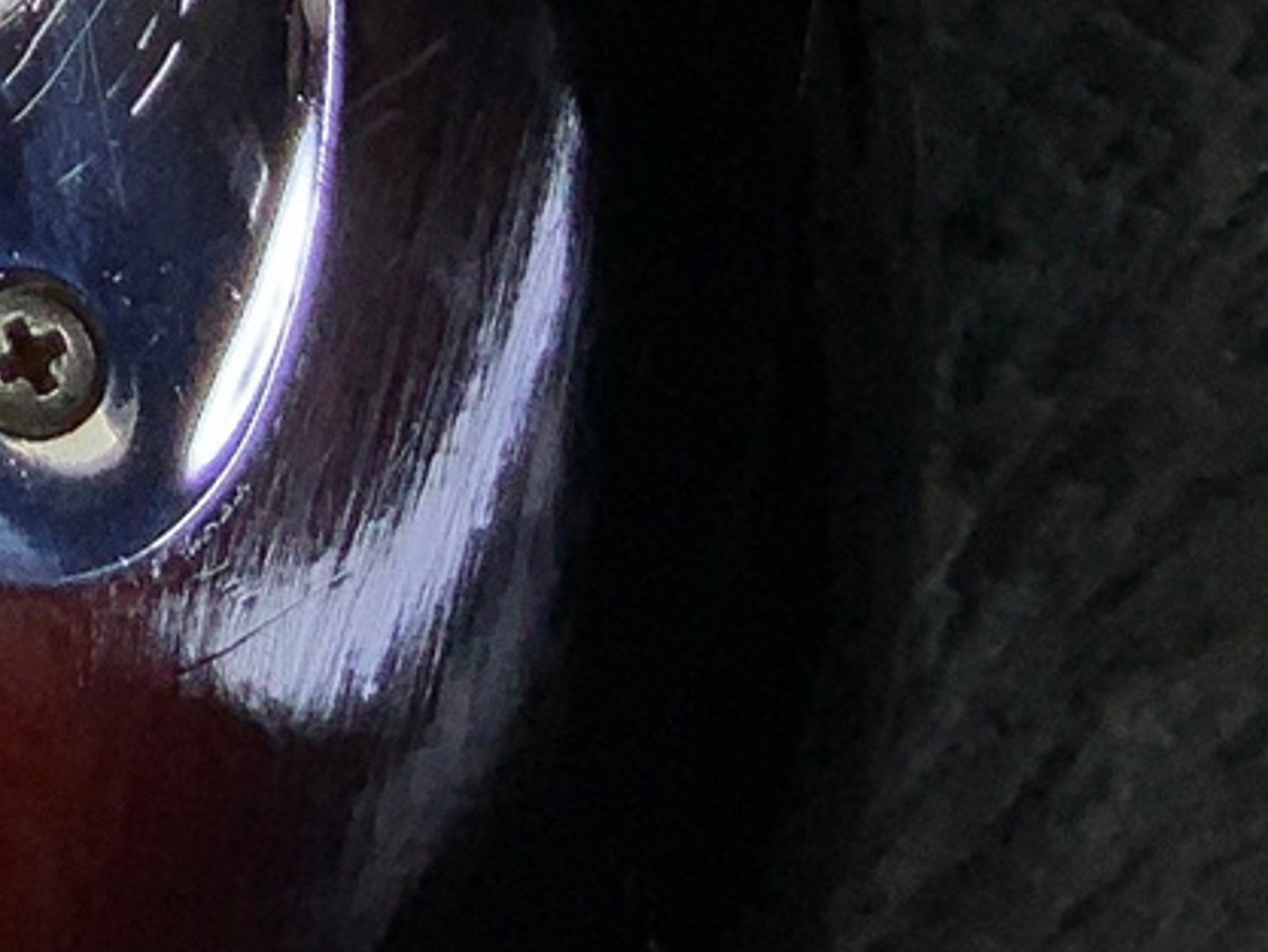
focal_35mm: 178
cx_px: -1083
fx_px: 6522
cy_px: -1445
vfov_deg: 7.7
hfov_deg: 10.4
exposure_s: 1/268
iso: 16
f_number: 1.8
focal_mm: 3
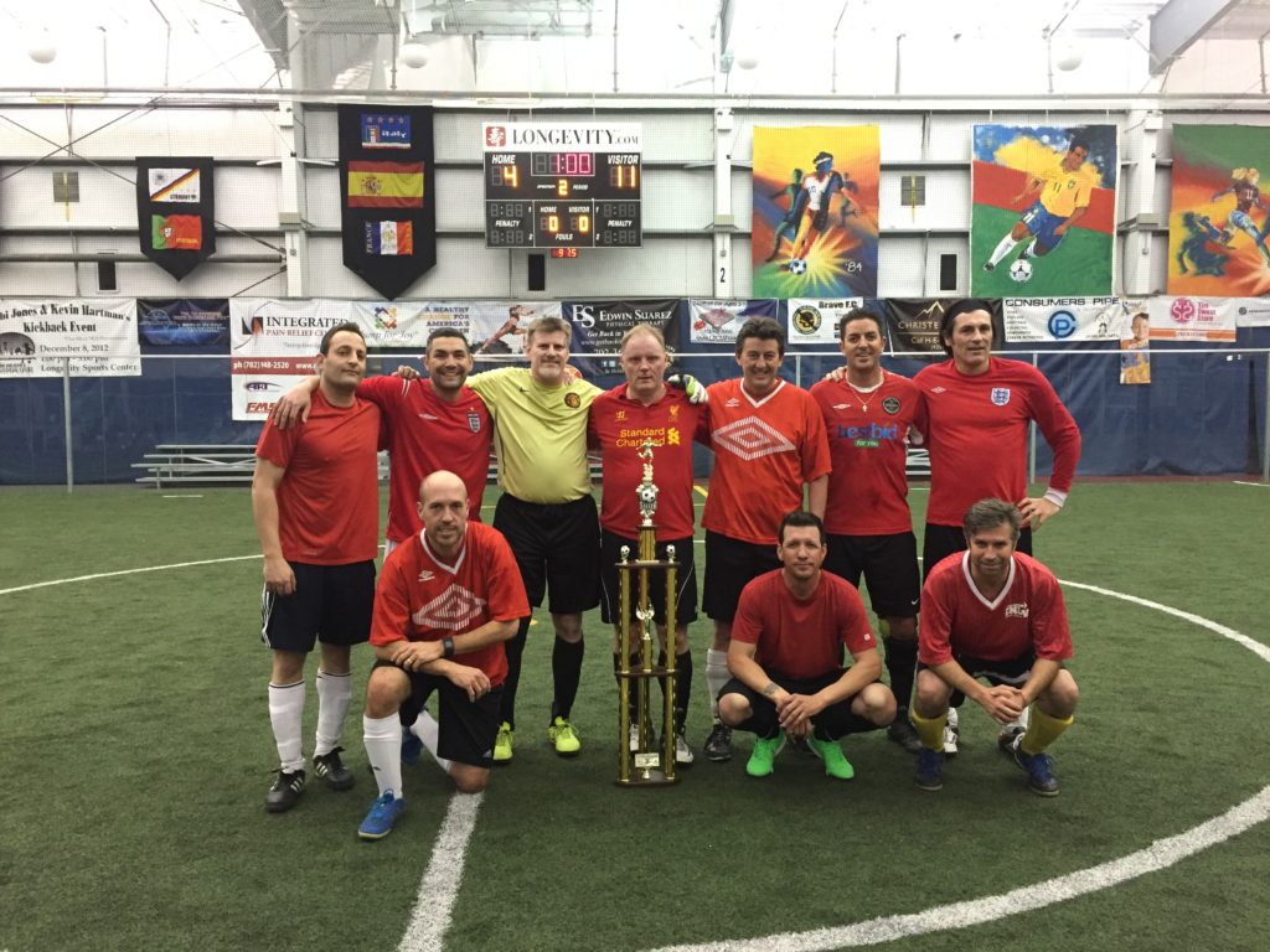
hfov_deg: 61.7
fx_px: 1064
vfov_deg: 48.2
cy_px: 476
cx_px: 635
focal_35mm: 29
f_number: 2.2
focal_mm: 4.15
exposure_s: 1/30
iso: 250
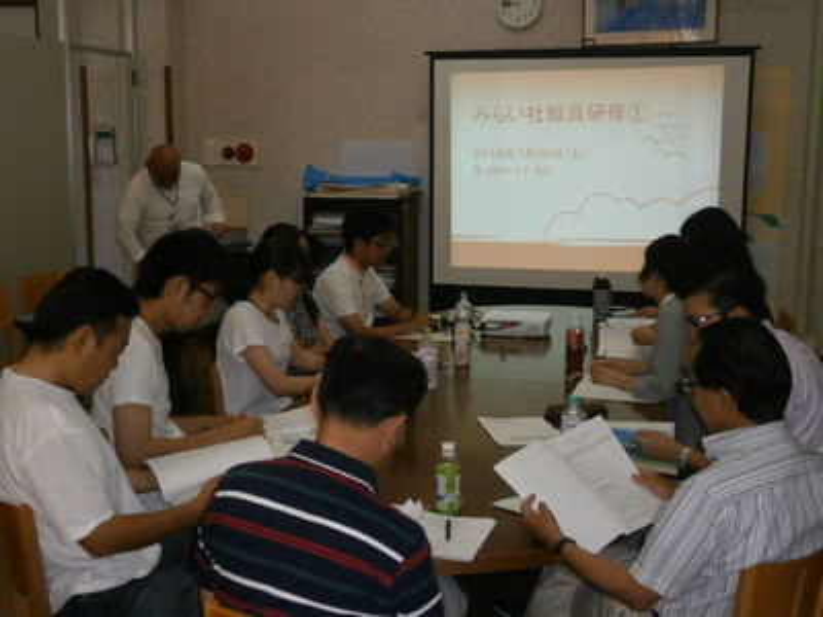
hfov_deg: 40.4
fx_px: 1117
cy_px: 308
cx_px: 412
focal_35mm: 47
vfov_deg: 30.9
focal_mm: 8.3
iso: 400
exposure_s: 1/250
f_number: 3.4
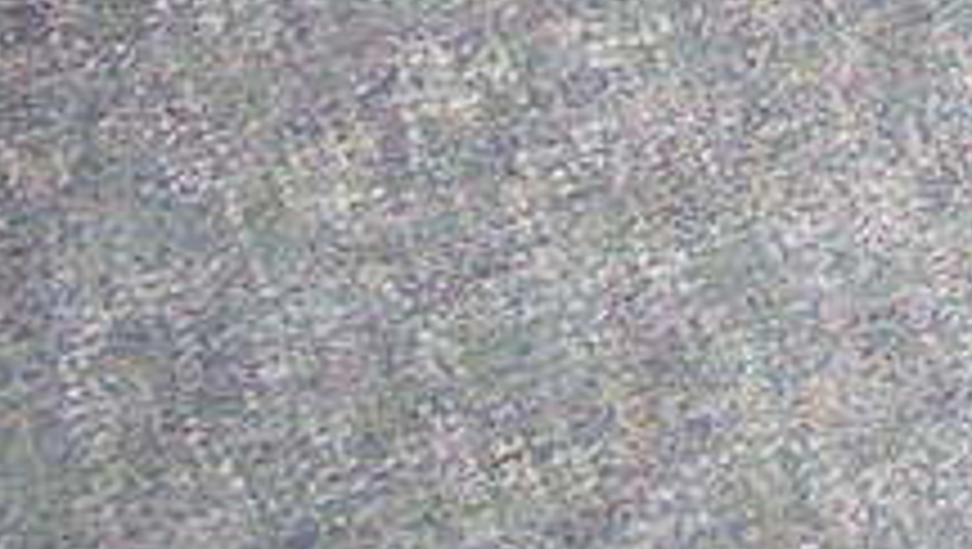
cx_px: 1611
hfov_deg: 13.0
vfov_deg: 7.5
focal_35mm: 153
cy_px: -706
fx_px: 3947
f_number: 2.8
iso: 106
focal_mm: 5.8
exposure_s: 1/60.1
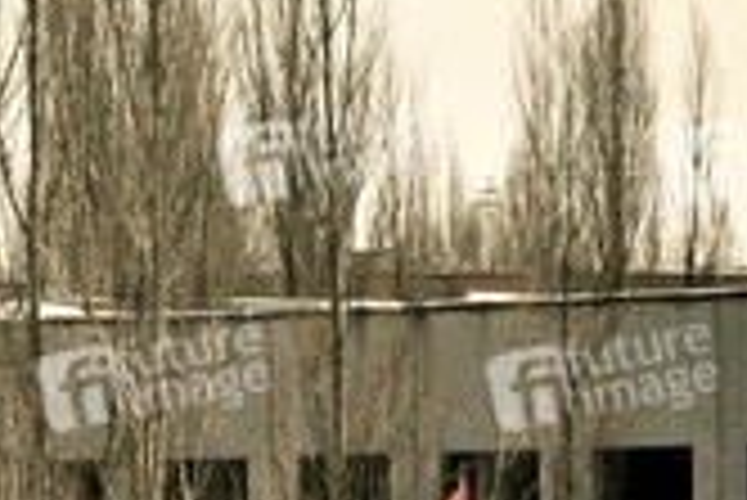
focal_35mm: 427
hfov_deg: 4.8
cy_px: 491
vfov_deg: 3.2
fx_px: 8875
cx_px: 212
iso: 3200
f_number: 14
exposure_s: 1/4000
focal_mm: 105
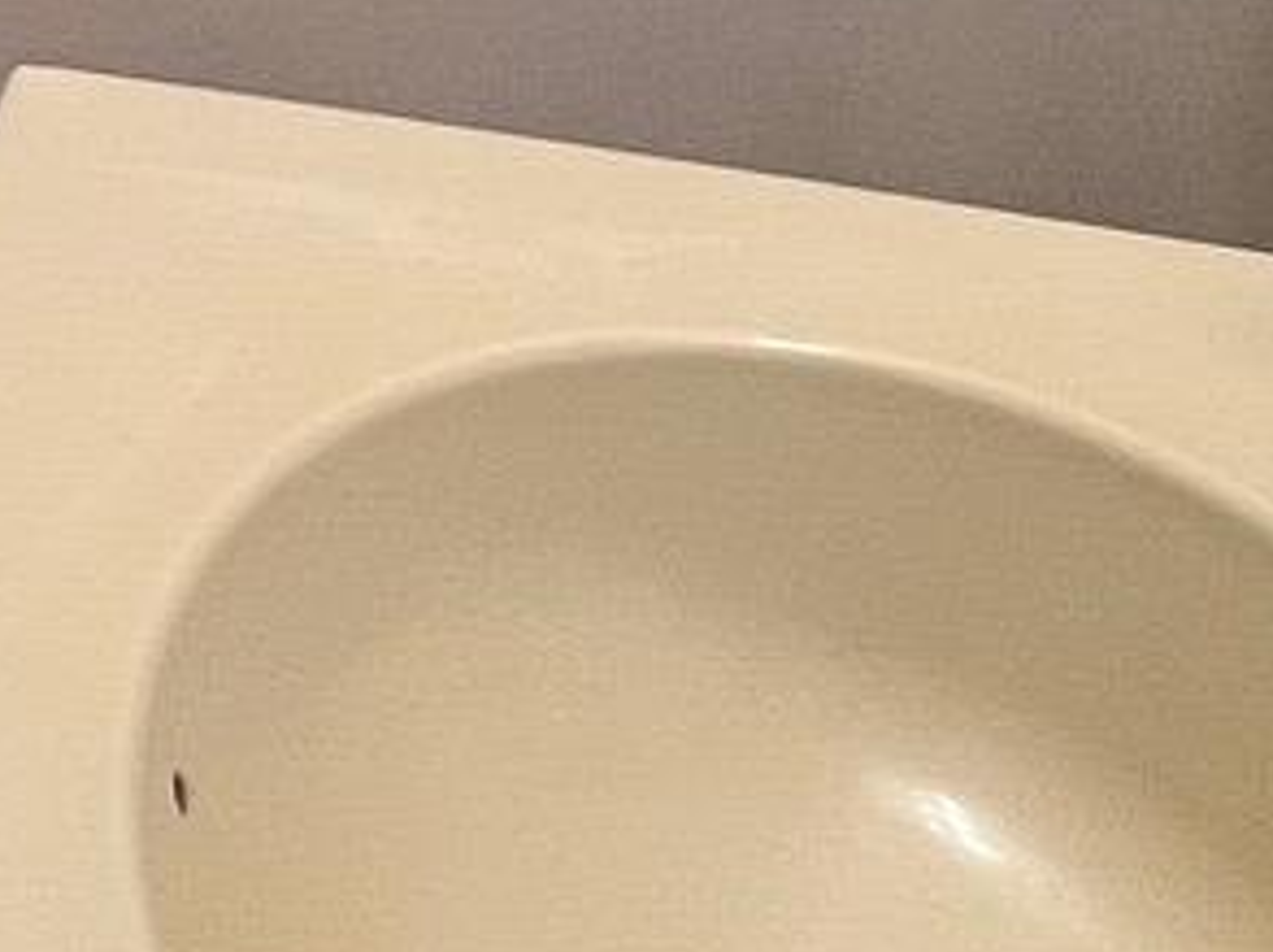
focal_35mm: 91
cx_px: -739
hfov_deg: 18.6
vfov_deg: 12.3
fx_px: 3342
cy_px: -1430
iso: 160
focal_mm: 1.57
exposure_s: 1/120
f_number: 1.8
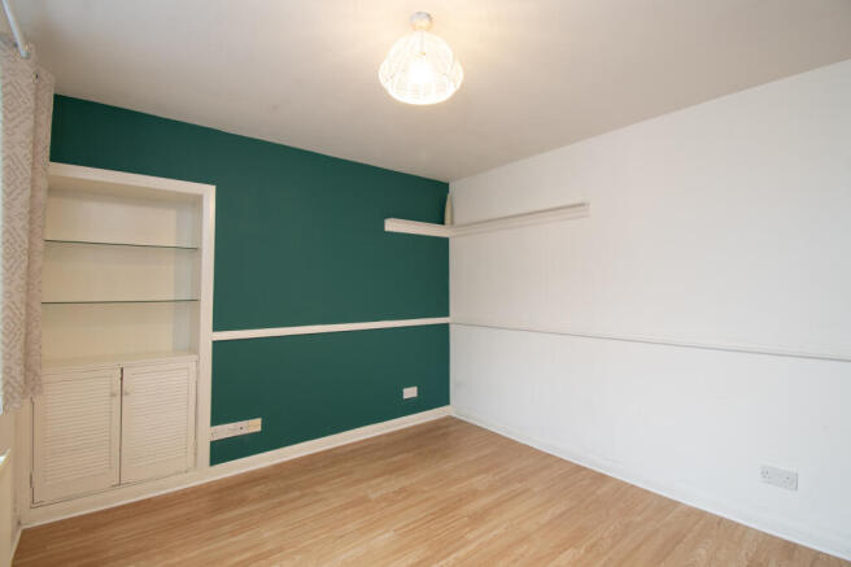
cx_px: 426
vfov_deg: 77.3
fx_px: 354
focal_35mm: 15
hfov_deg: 100.4
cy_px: 284
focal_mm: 10
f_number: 8
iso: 320
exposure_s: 1/6
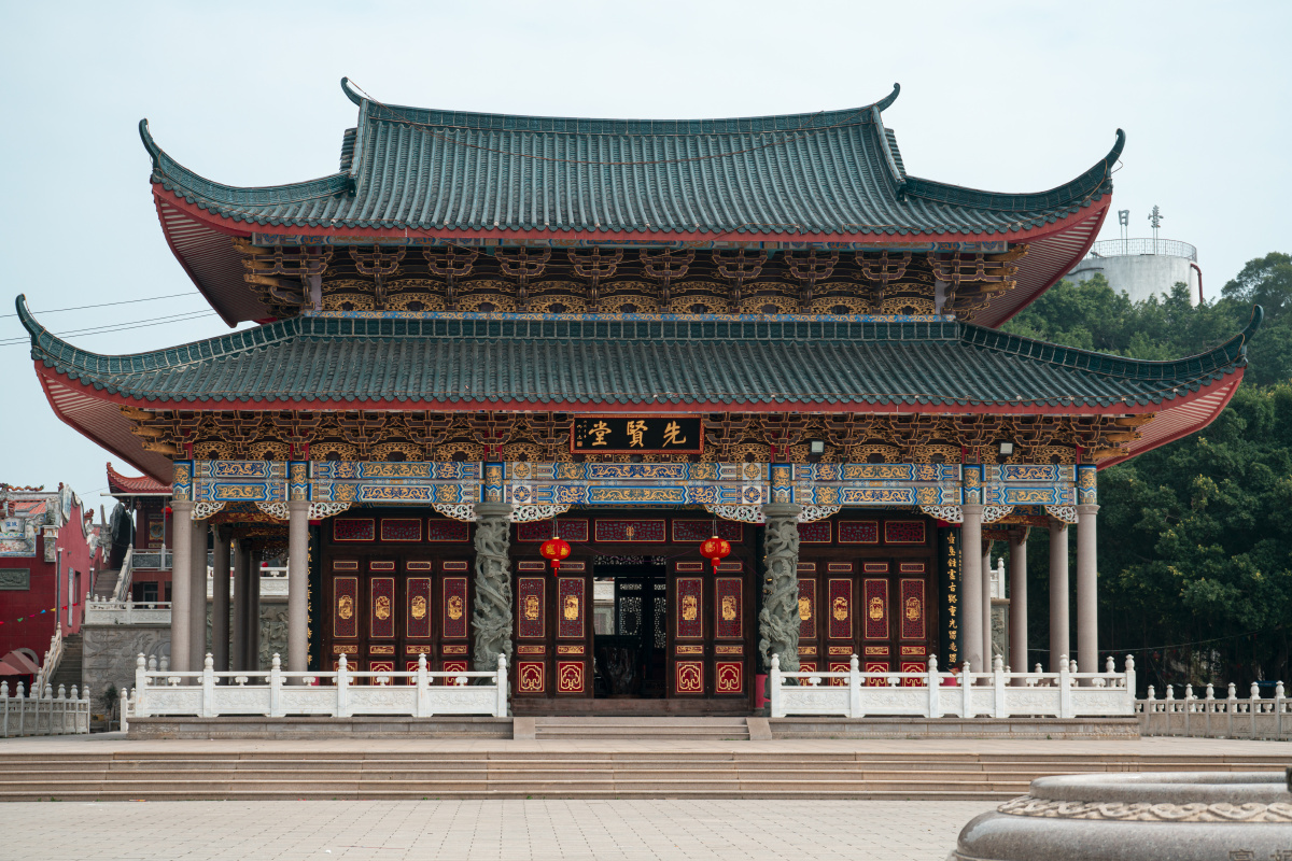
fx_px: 2153
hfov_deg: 33.4
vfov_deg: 22.6
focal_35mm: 60
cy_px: 430
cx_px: 646
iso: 100
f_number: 5
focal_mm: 60
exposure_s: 1/1000
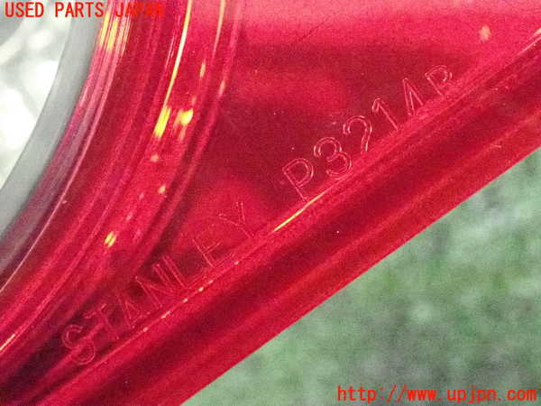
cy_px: 203
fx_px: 1282
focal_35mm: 82
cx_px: 270
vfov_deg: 18.0
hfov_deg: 23.8
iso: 12800
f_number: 4.3
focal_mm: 14.62
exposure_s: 1/125
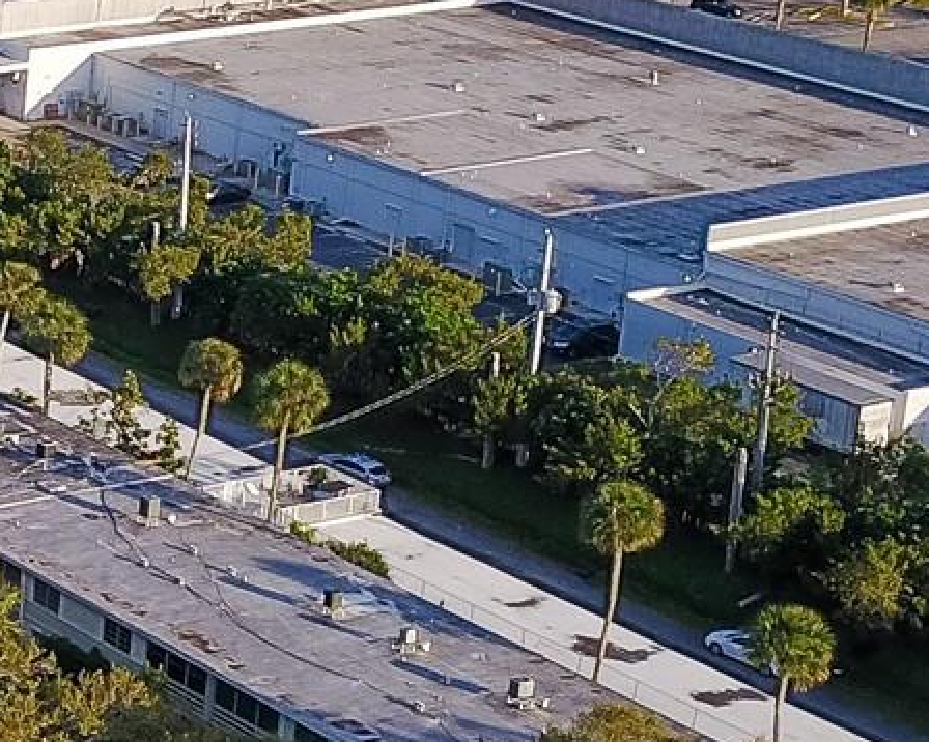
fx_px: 3188
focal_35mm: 116
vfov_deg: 13.2
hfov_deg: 14.0
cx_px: -935
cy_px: 54
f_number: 2.2
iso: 100
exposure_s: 1/1000
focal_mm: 4.73
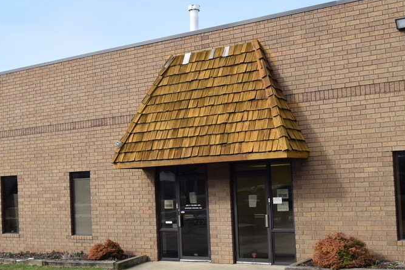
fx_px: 630
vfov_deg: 24.2
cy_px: 152
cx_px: 151
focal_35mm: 56
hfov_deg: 35.4
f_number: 9
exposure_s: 1/200
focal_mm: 26
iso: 100
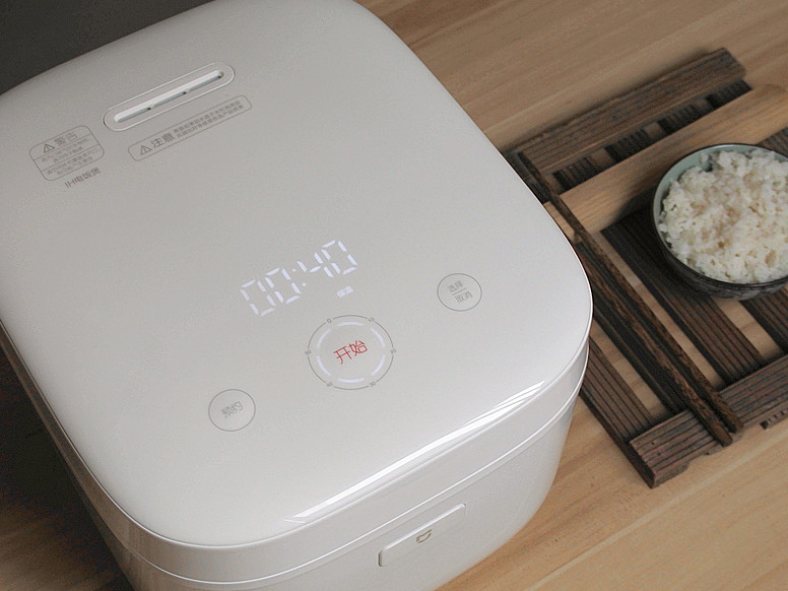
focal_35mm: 66
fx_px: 1502
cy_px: 298
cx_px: 390
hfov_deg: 29.4
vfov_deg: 22.3
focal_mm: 32
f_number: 5.6
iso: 1000
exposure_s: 1/100
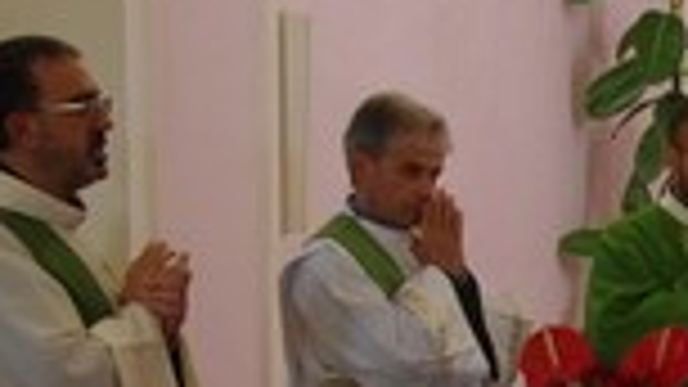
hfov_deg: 13.3
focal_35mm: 157
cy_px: 502
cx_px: 832
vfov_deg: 7.6
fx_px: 2864
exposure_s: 1/30
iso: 1600
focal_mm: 31
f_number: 6.3
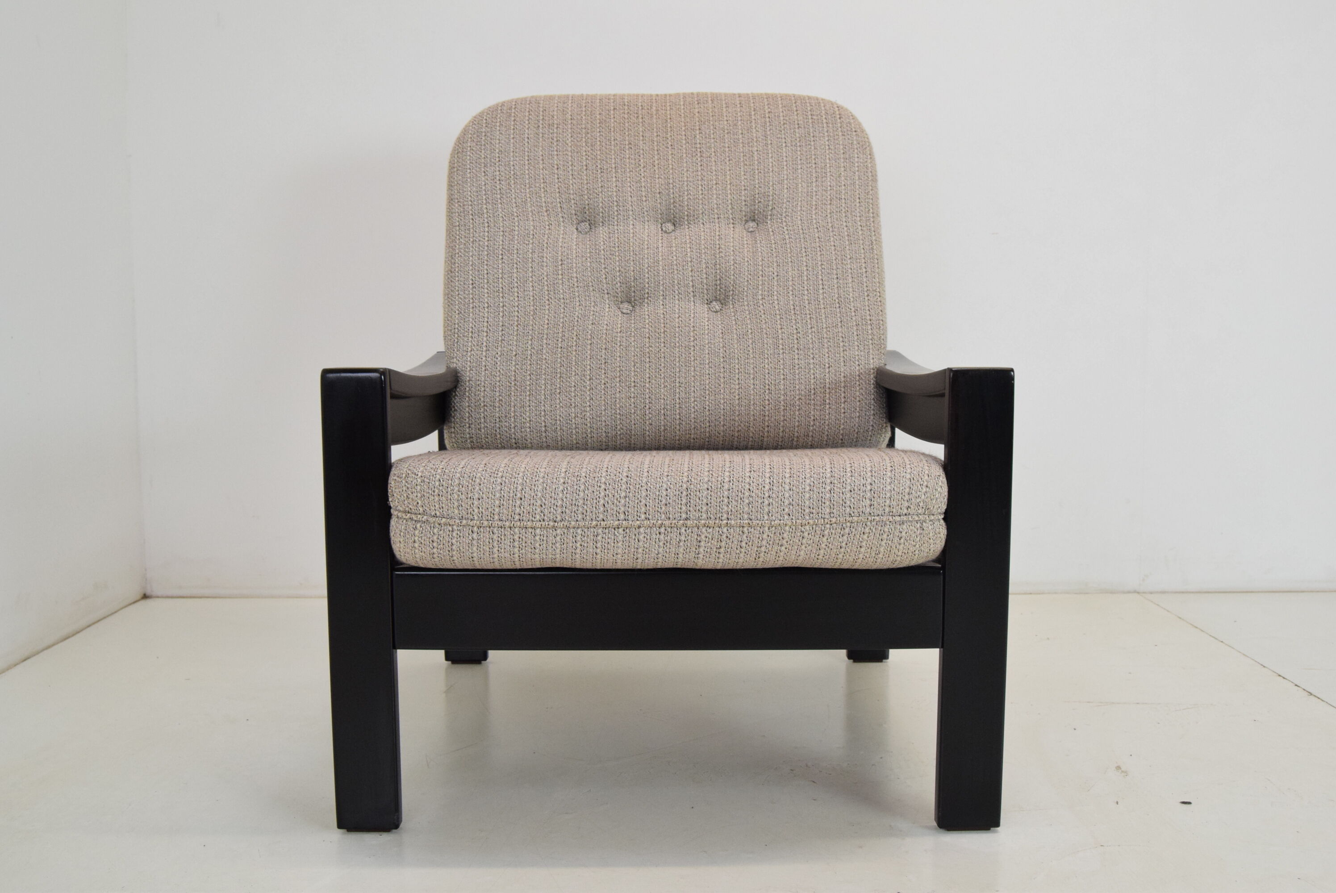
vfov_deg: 40.0
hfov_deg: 57.2
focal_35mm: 33
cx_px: 668
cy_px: 446
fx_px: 1226
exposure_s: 1/200
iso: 1600
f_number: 7.1
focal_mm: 22
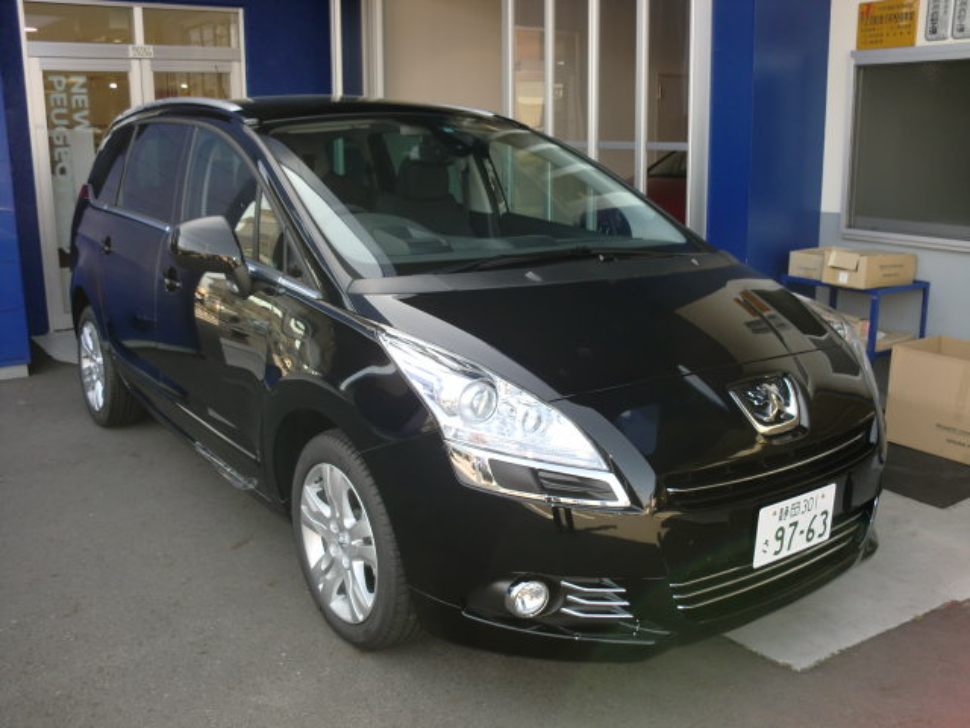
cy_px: 364
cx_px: 485
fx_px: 981
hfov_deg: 52.6
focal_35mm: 35
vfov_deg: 40.7
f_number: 3.1
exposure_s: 1/125
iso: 64
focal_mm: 6.3
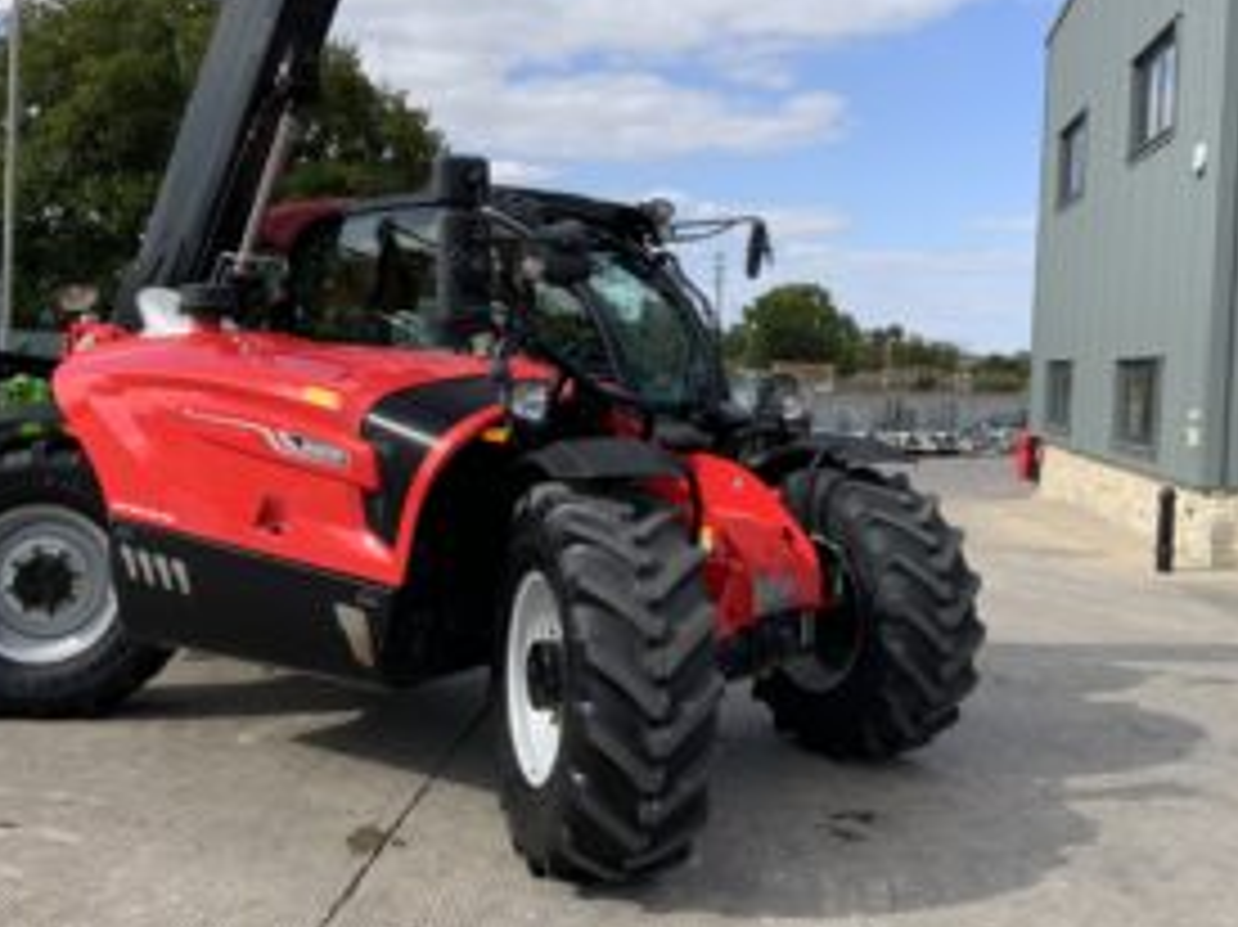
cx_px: 545
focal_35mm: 38
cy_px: 410
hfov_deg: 48.9
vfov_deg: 37.6
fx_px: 1358
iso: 16
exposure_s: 1/1577
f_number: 1.8
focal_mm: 3
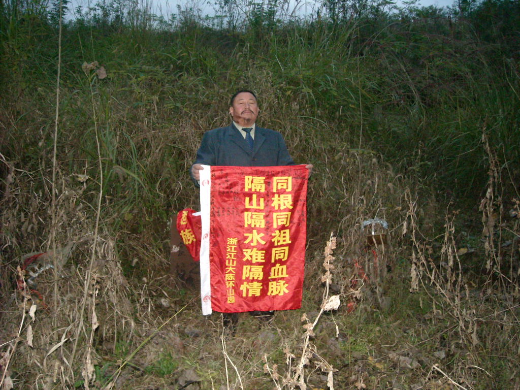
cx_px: 260
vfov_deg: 40.7
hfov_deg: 52.6
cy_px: 195
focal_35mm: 35
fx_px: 526
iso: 644
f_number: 2.8
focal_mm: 5.7
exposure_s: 1/60
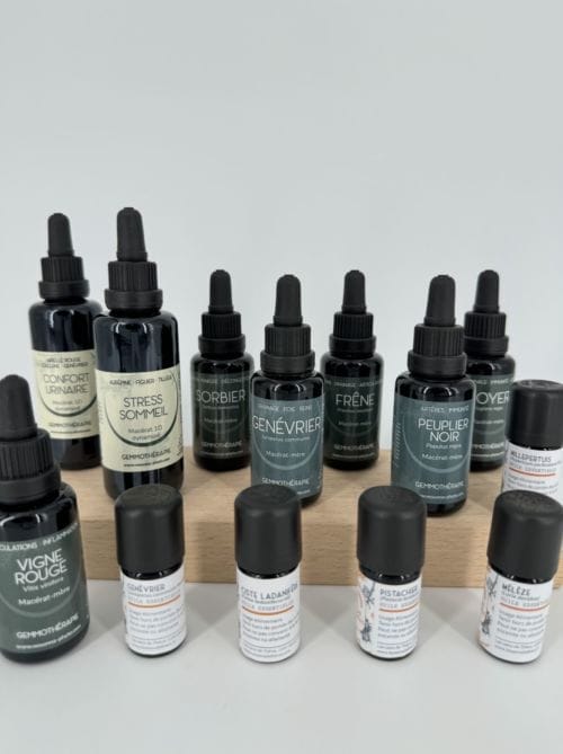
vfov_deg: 71.7
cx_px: 282
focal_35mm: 24
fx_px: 522
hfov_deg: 56.7
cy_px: 377
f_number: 1.78
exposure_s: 1/1285
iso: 80
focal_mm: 6.76
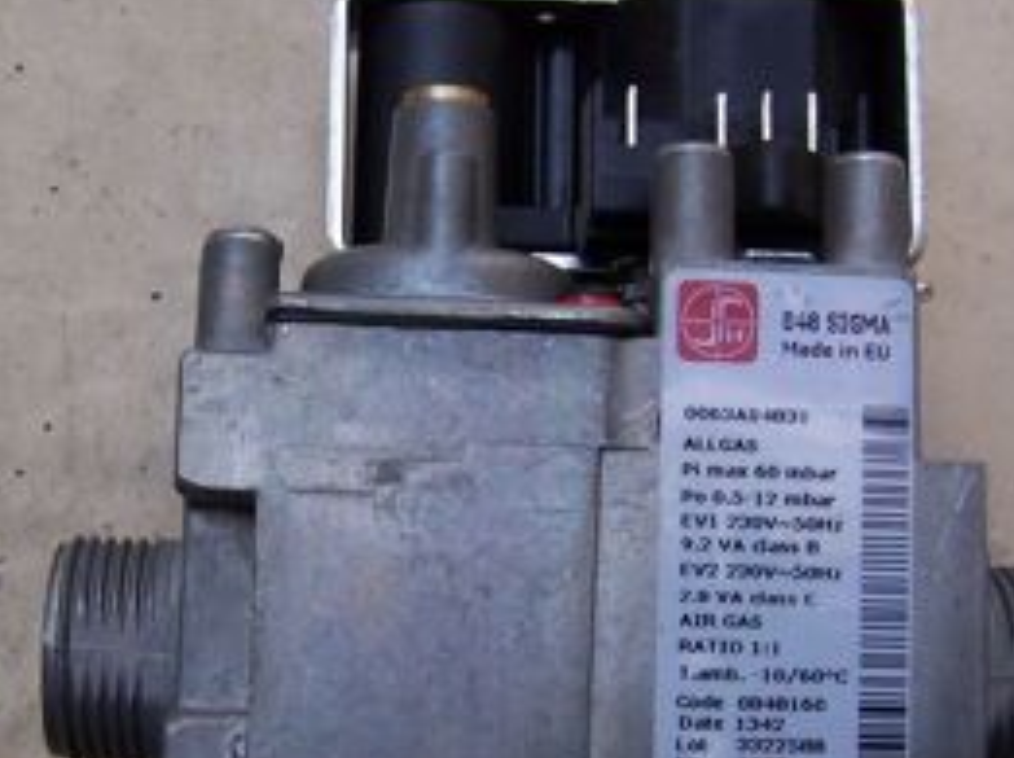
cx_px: 431
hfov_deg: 27.8
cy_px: 482
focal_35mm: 70
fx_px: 2048
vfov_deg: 20.9
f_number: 2.8
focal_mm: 6.3
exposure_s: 1/500
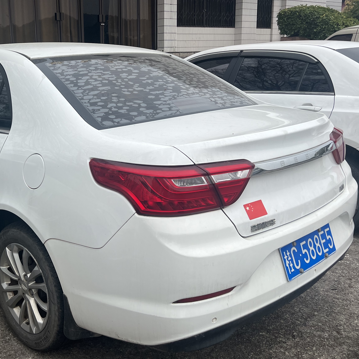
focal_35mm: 40
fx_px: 469
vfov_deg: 41.8
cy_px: 167
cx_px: 102
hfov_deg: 41.0
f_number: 1.5
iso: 50
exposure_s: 1/3356
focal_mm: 5.7
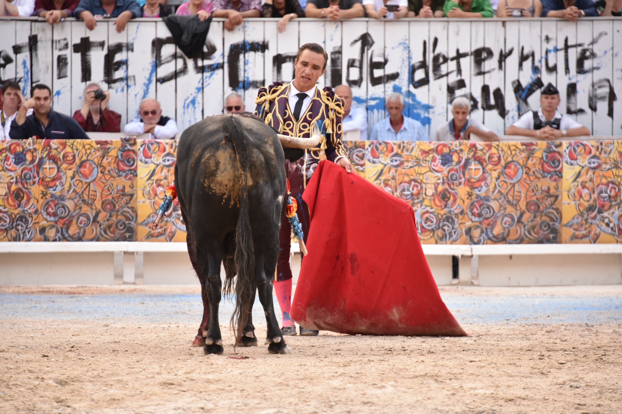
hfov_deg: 9.8
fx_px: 3628
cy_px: 207
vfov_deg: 6.5
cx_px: 311
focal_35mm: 210
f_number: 5.6
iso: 1250
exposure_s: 1/320
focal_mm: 210
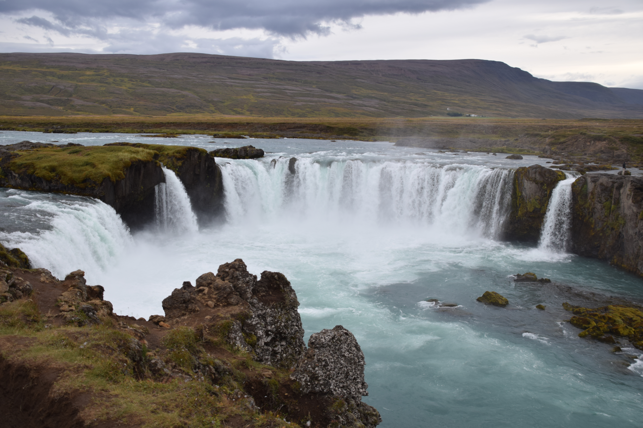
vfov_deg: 40.0
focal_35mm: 33
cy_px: 214
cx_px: 322
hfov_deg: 57.2
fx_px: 589
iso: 200
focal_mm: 22
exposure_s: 1/200
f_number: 5
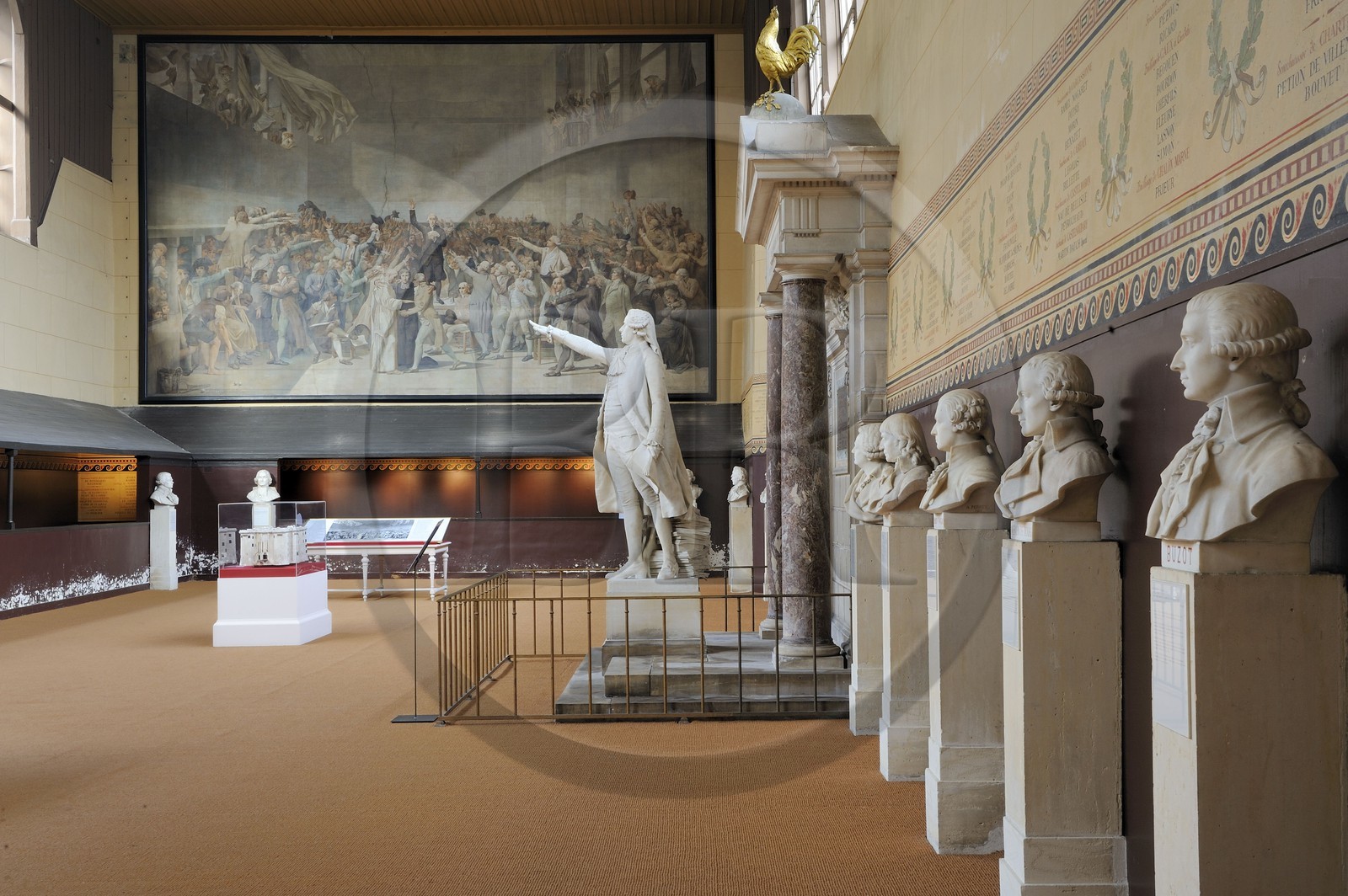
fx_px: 1571
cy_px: 448
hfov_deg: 46.4
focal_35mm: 42
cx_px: 674
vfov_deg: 31.8
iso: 200
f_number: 18
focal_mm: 42
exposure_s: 1.6
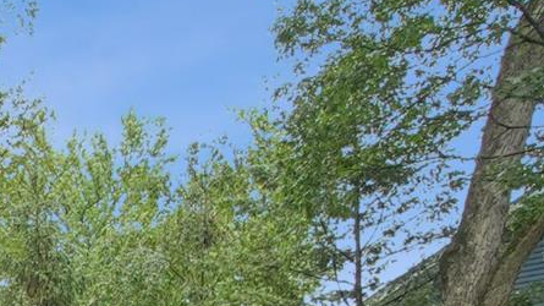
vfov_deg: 17.5
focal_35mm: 53
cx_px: -224
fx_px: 764
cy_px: 580
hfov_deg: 28.8
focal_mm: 10
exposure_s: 1/100
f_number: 9
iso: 640
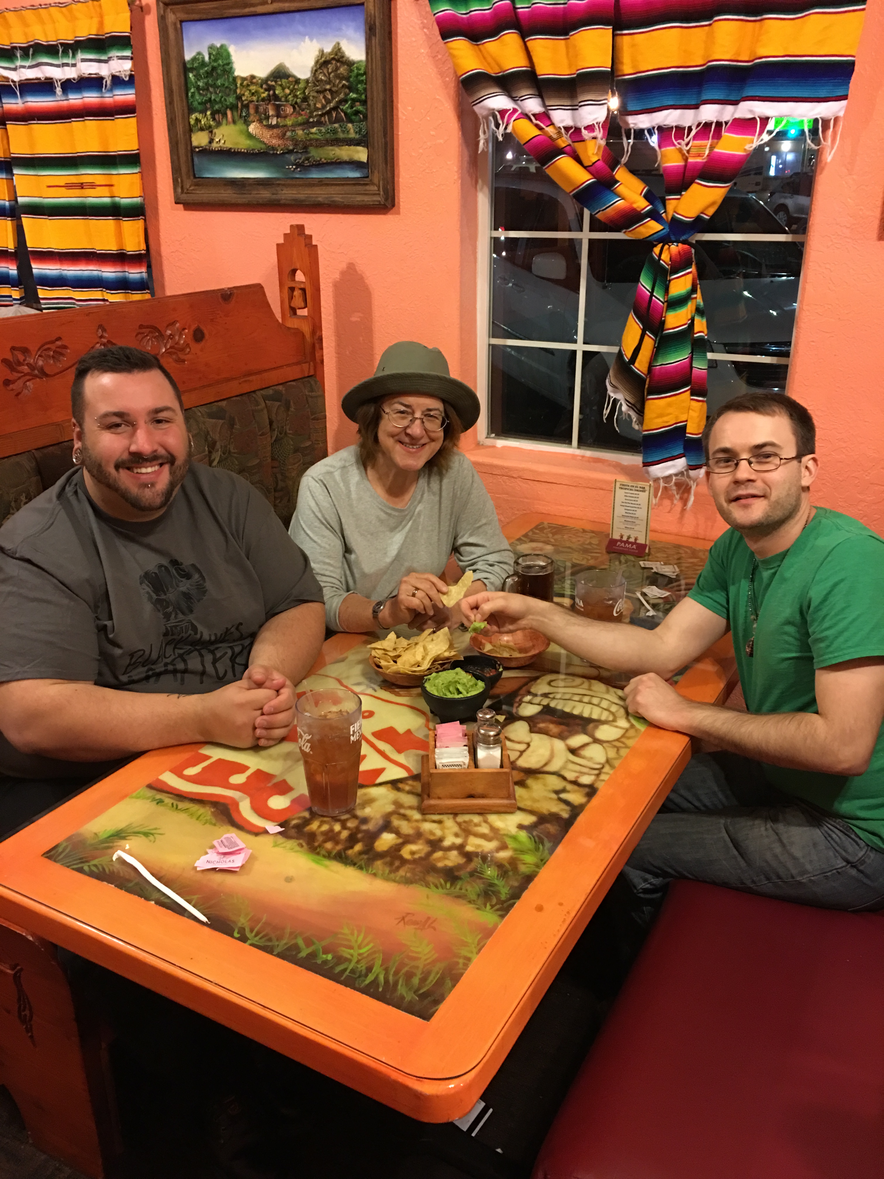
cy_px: 590
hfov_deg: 48.2
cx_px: 442
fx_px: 987
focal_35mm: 29
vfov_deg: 61.7
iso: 100
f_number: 2.2
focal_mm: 4.15
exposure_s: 1/4
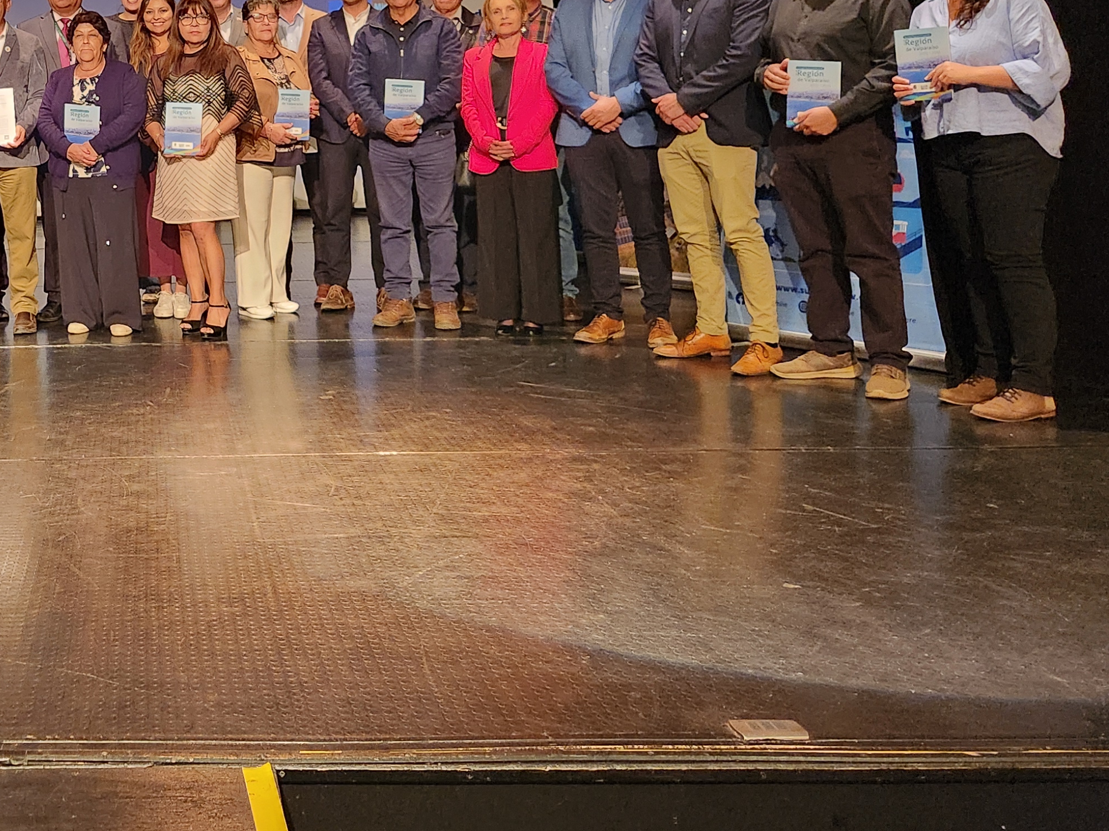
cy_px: 76
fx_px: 1474
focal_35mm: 46
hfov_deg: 38.0
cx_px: 74
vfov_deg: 30.1
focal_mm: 5.4
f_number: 1.8
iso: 800
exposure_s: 1/60
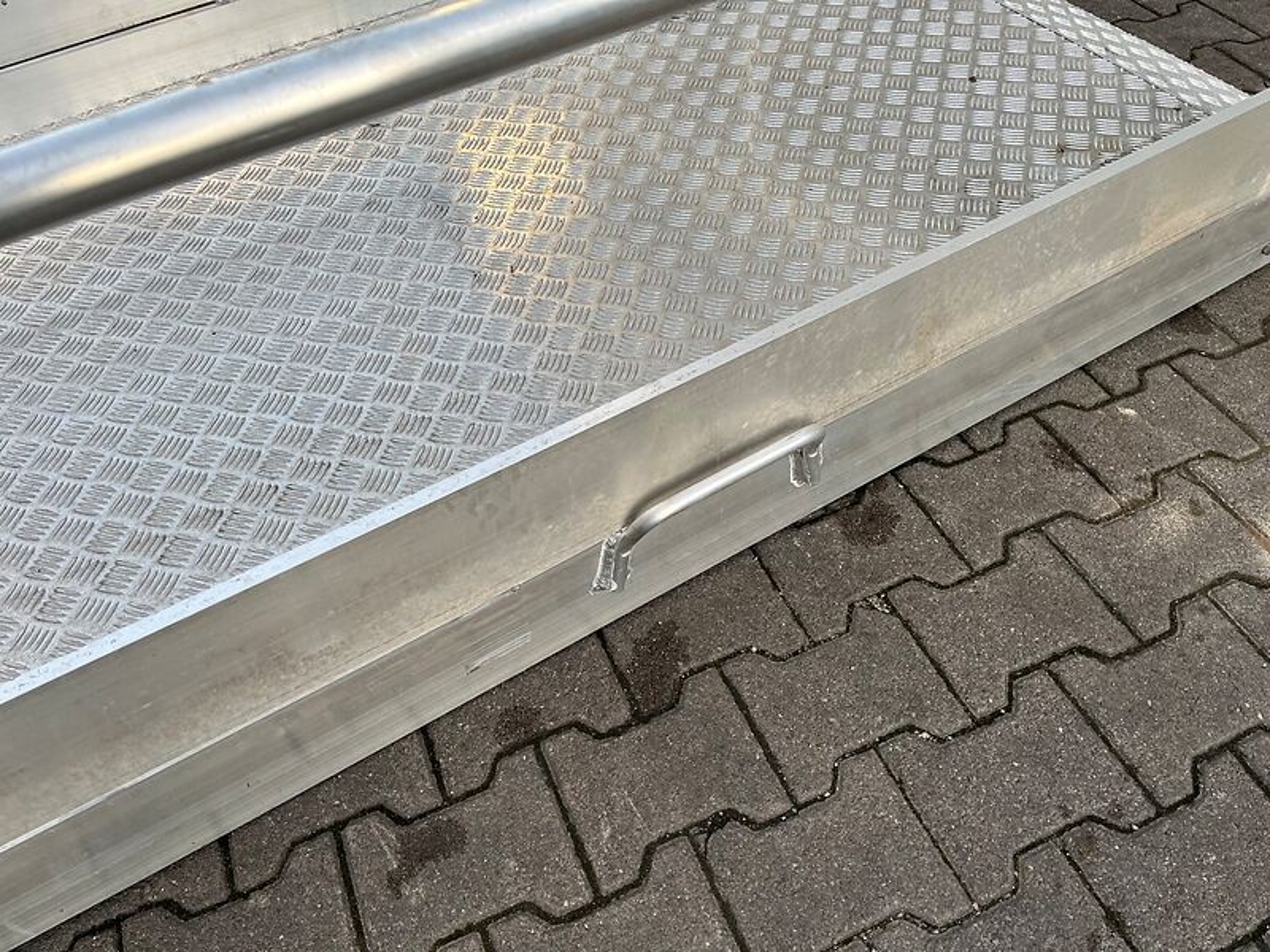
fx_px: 954
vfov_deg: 53.1
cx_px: 635
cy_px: 476
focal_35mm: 26
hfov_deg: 67.3
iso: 50
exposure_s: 1/563
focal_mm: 5.1
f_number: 1.6
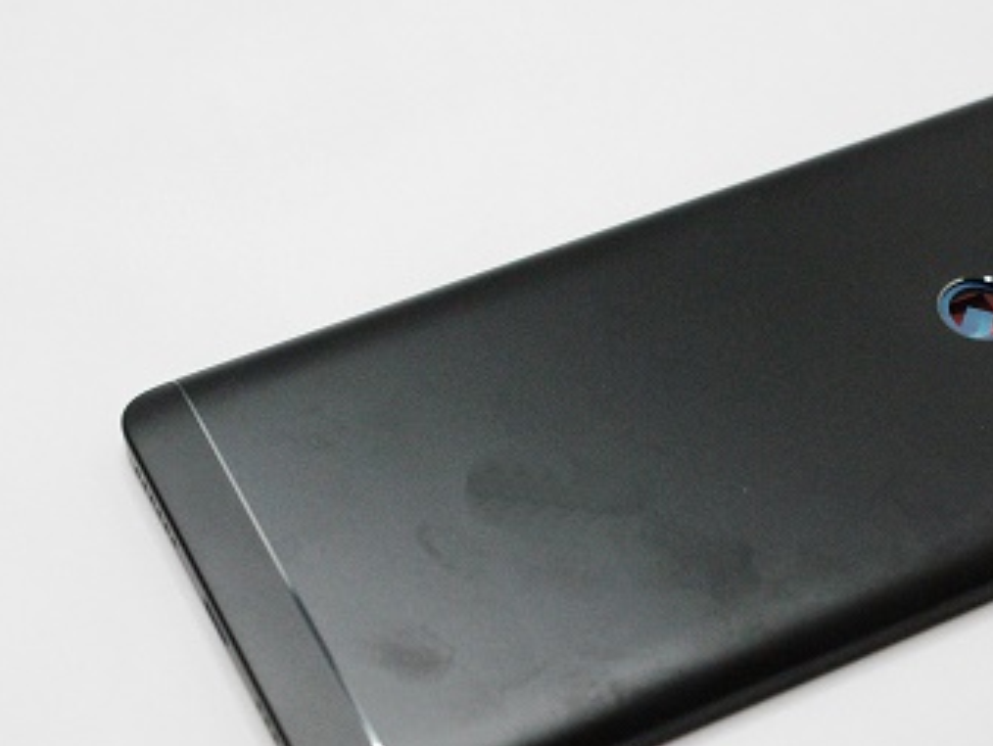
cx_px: 739
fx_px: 2493
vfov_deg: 17.0
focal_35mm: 87
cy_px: 489
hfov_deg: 22.3
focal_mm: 35
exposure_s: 1/320
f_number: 5.6
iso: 1600
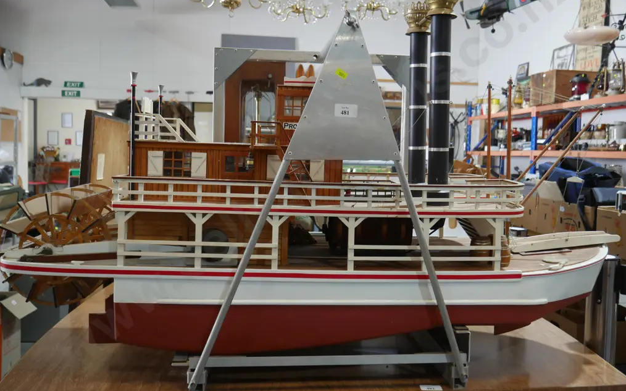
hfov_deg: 62.9
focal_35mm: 30
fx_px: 512
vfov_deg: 41.7
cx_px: 315
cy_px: 170
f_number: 3.5
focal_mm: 14
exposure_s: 1/60
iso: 320
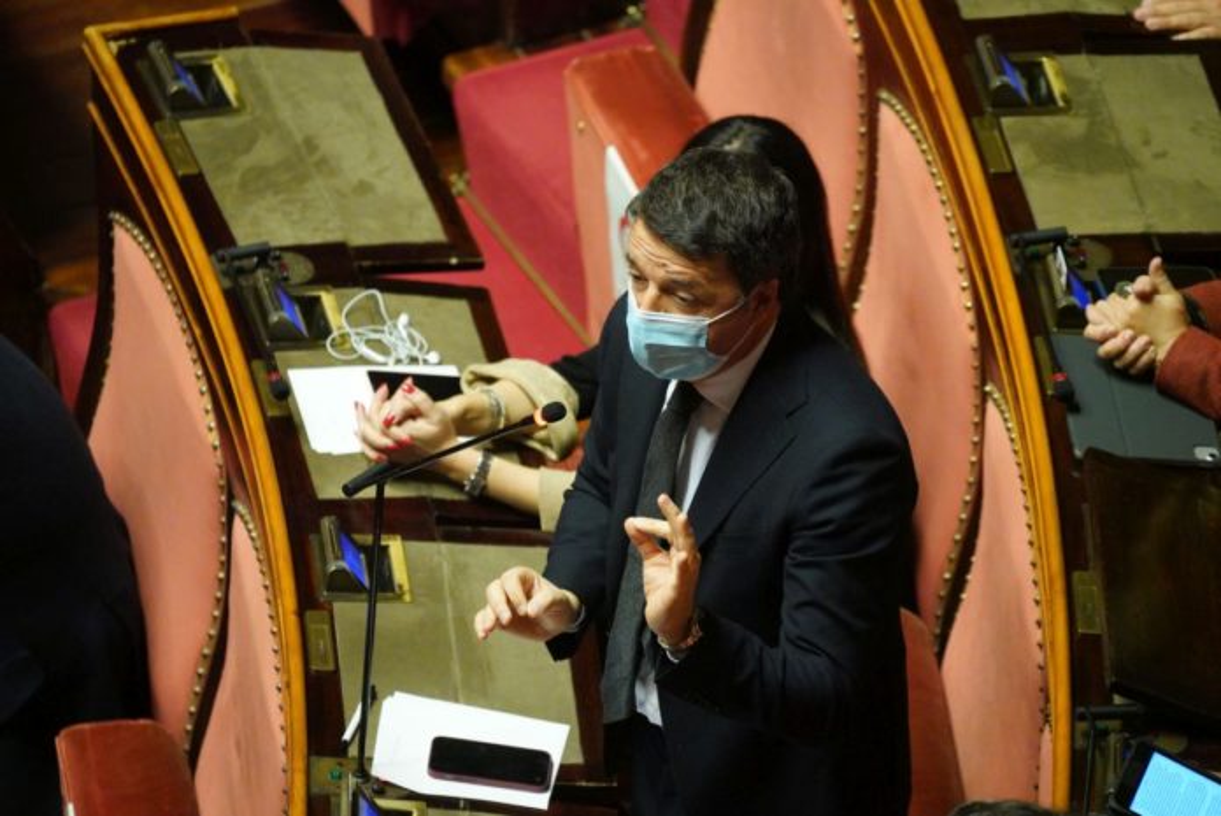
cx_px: 610
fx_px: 11301
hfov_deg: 6.2
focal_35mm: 333
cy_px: 408
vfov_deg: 4.1
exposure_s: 1/160
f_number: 5.6
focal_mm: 333
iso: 12800
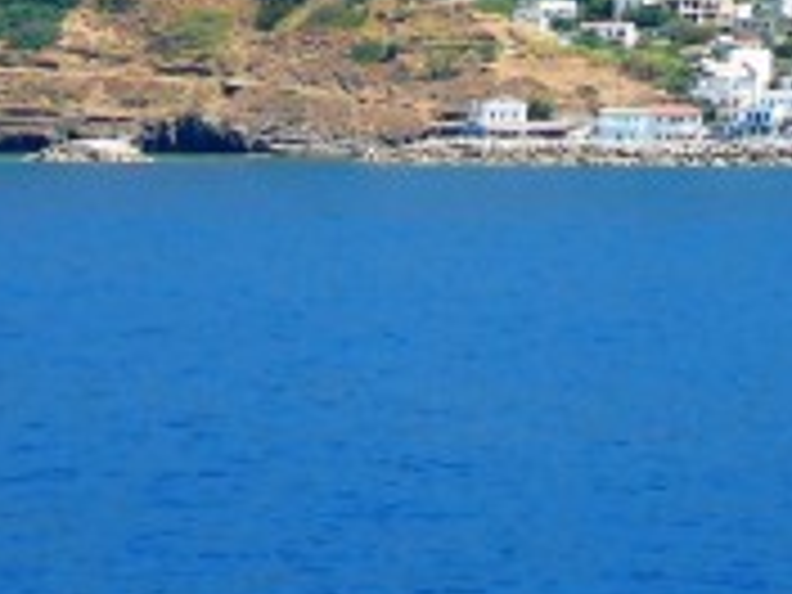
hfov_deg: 7.1
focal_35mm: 279
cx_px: 828
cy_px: -346
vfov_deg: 5.3
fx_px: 6383
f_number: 3.8
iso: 80
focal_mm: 12.2
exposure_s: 1/500
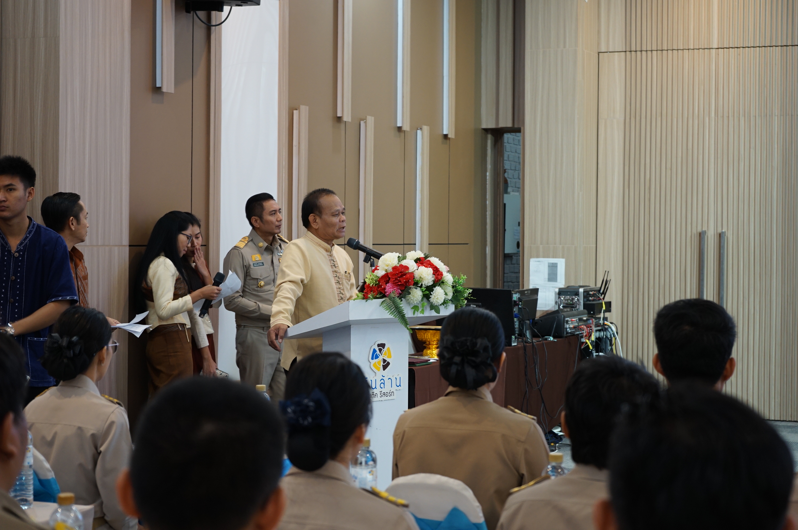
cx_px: 399
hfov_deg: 28.9
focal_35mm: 70
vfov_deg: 19.4
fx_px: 1550
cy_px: 265
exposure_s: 1/13
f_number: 5.6
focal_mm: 70
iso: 800
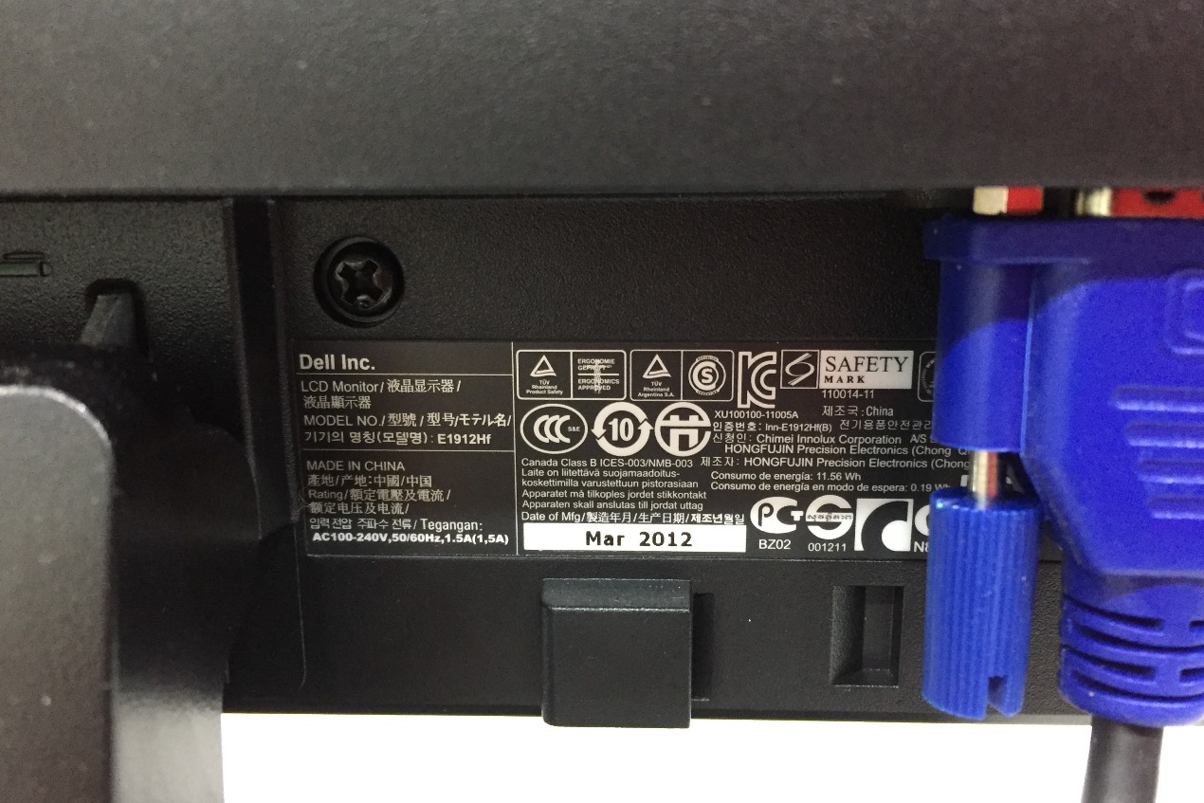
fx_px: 1037
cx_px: 604
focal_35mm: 31
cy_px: 419
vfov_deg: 42.3
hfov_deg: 60.3
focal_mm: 4.15
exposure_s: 1/17
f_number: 2.2
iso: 250
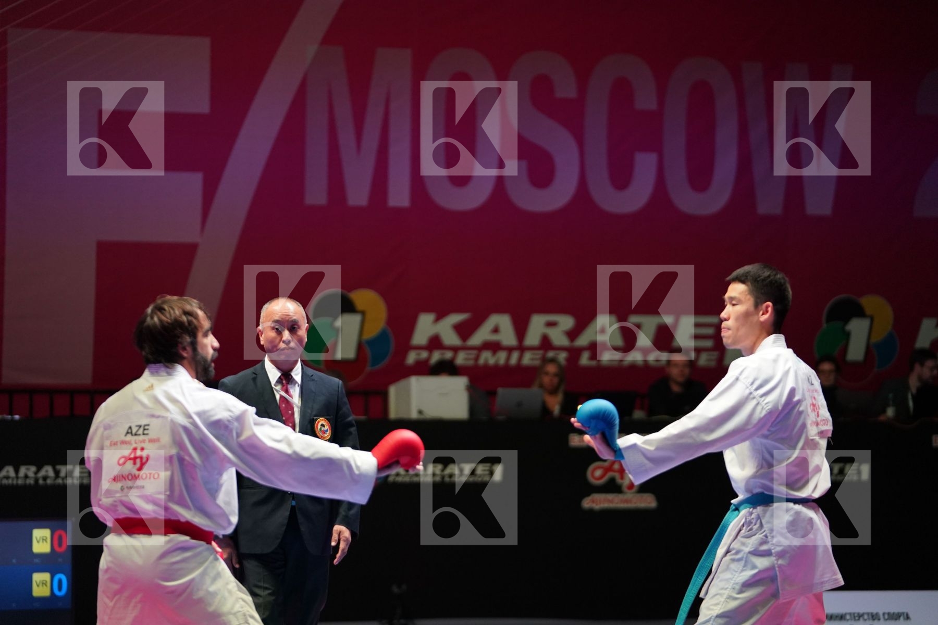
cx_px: 469
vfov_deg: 10.9
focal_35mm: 126
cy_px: 312
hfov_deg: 16.3
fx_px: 3283
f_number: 2.8
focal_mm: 126
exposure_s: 1/1000
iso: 3200
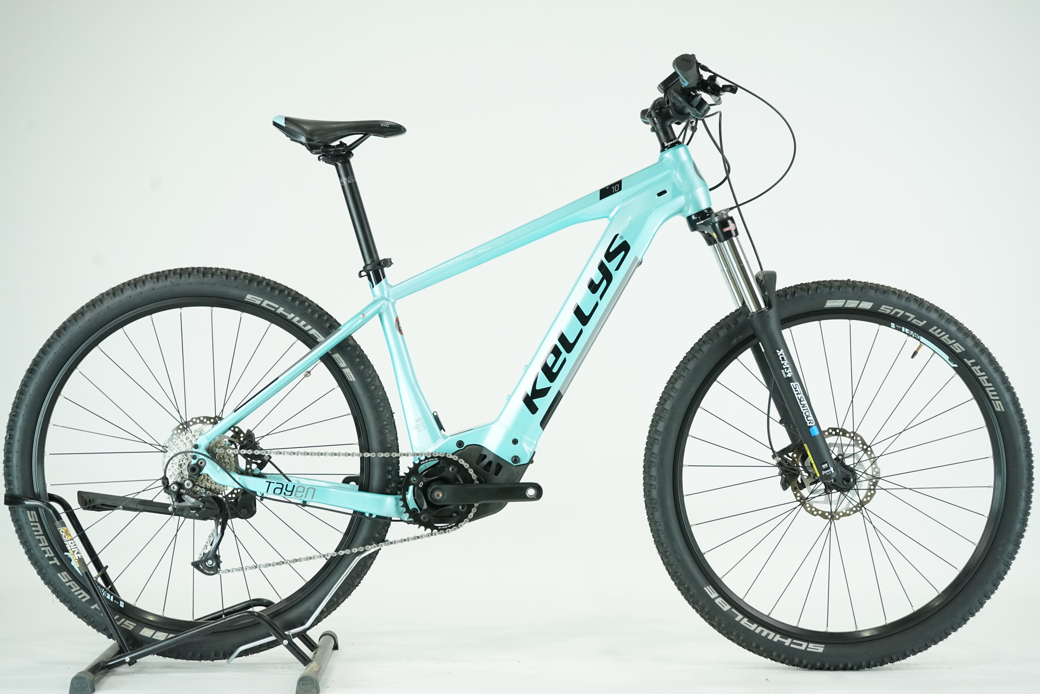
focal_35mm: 53
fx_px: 1531
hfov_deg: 37.5
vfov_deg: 25.5
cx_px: 520
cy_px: 347
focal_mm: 53
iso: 2500
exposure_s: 1/200
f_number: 6.3
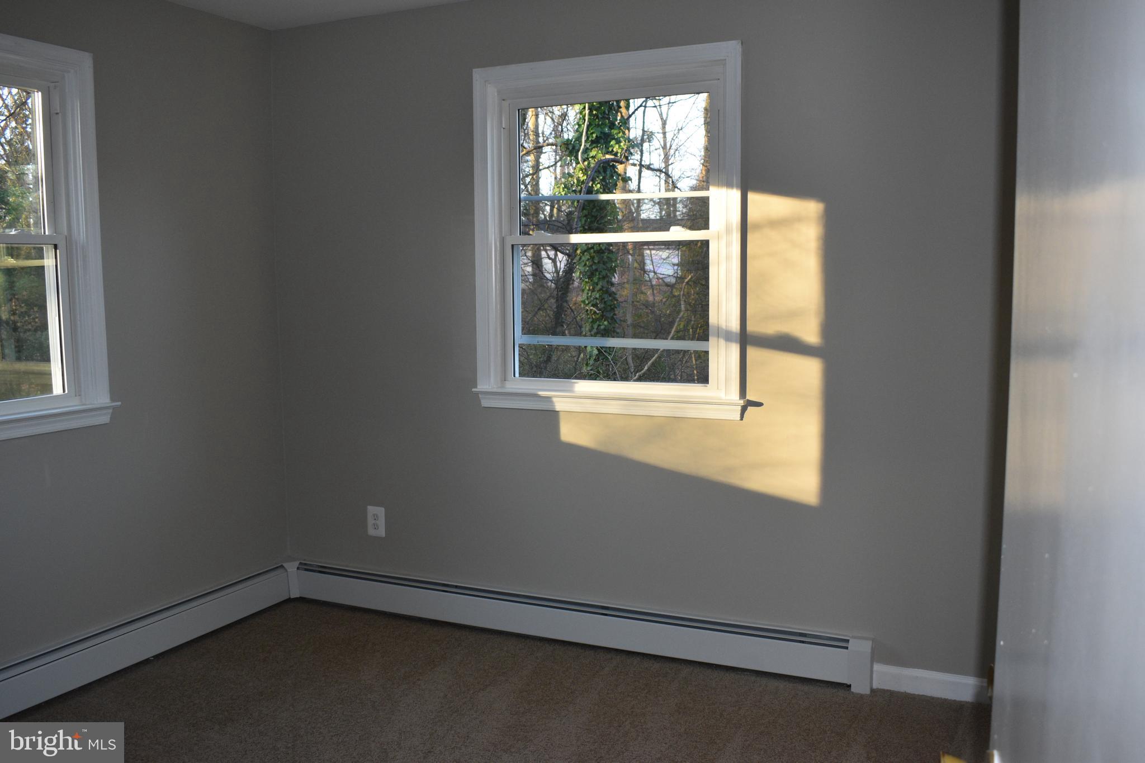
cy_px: 382
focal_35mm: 30
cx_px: 572
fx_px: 954
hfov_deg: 61.9
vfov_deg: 43.6
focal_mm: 20
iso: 800
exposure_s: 1/100
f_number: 5
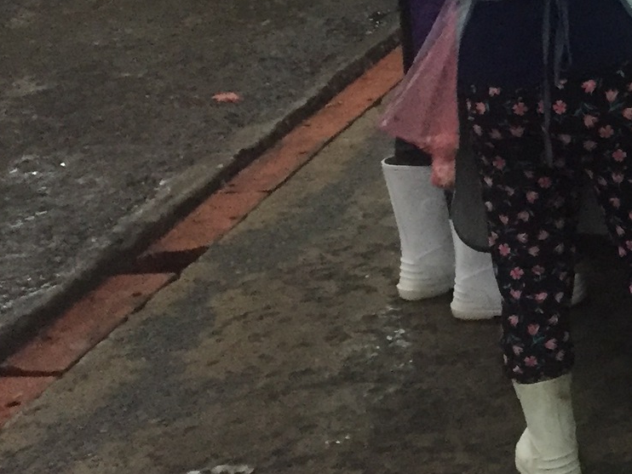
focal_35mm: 100
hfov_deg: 16.8
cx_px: 1078
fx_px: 1826
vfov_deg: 14.5
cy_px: -47
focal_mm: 4.15
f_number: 2.2
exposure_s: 1/33
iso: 250
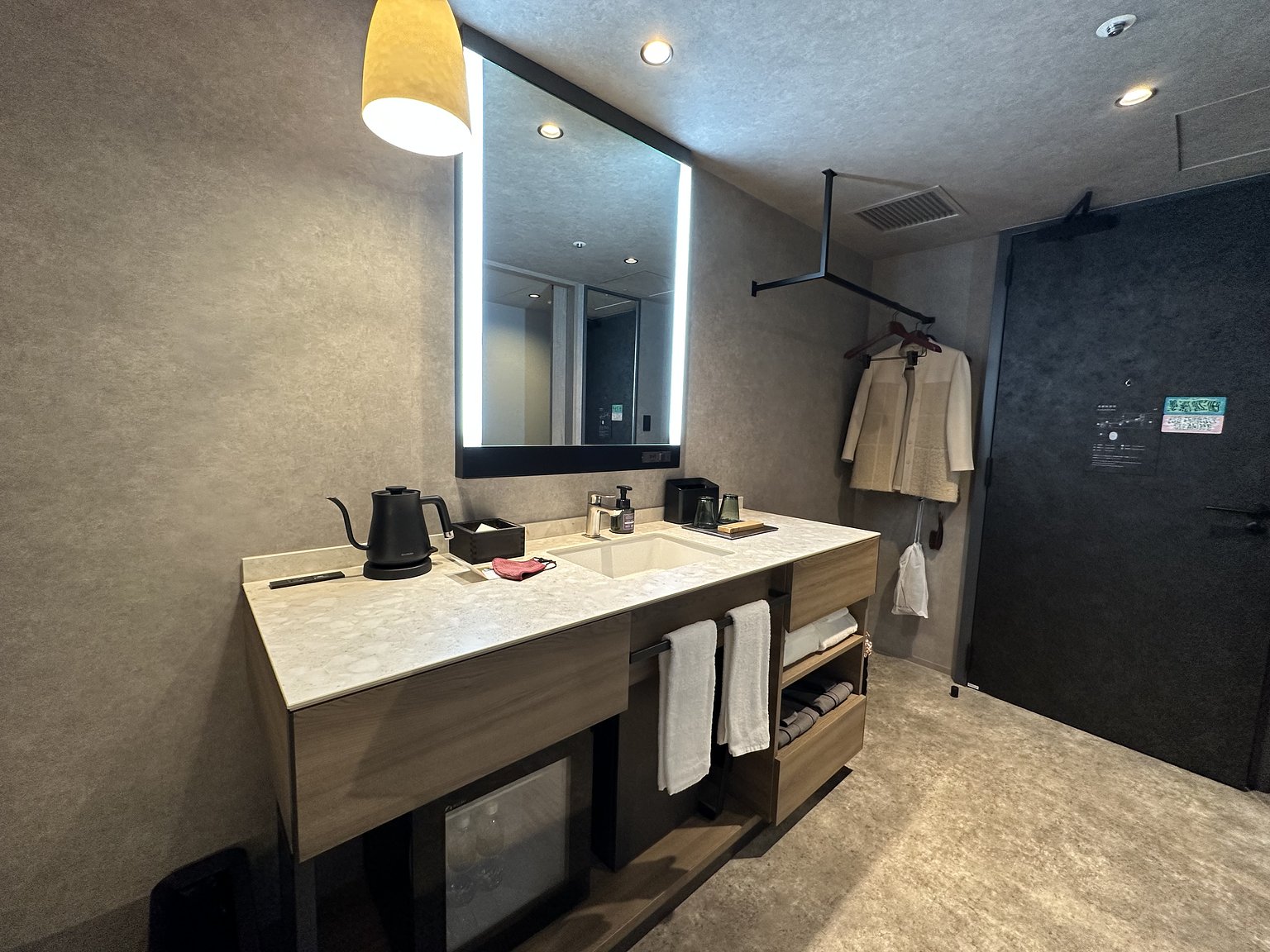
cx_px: 635
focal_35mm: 14
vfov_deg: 85.7
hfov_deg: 102.1
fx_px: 514
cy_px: 476
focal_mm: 2.22
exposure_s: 1/60
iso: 200
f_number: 2.2
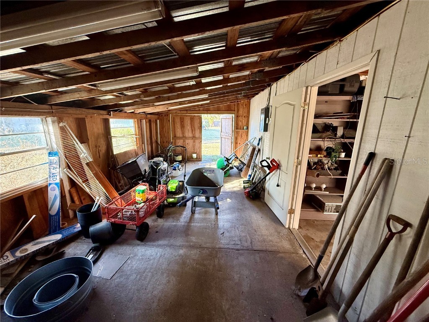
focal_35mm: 14
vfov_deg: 85.7
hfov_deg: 102.1
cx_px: 214
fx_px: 174
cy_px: 161
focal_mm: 2.22
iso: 320
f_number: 2.2
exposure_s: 1/99
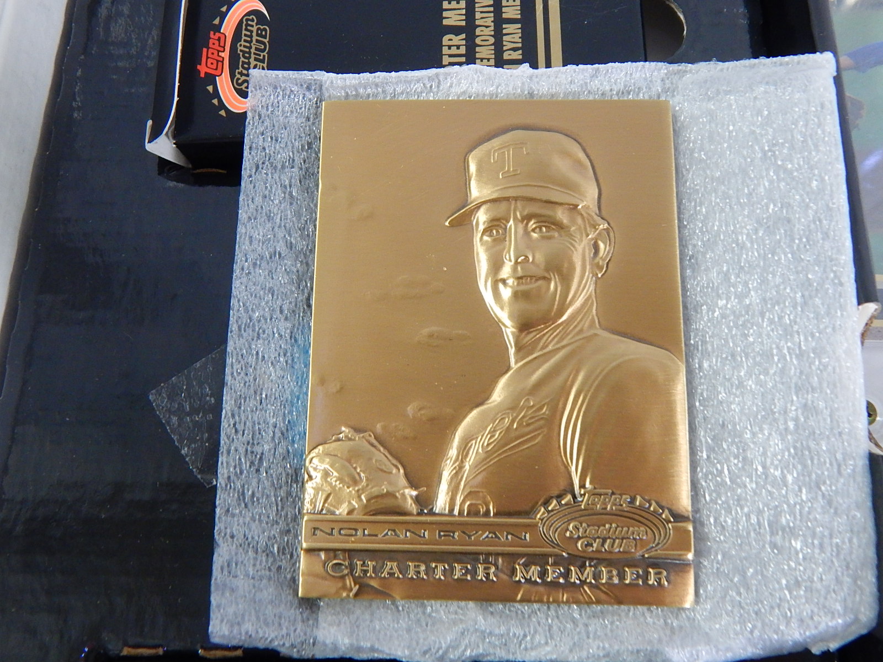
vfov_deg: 45.4
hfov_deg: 58.4
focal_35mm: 31
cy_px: 331
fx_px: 791
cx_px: 442
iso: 400
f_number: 3.2
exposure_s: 1/30
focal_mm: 5.6
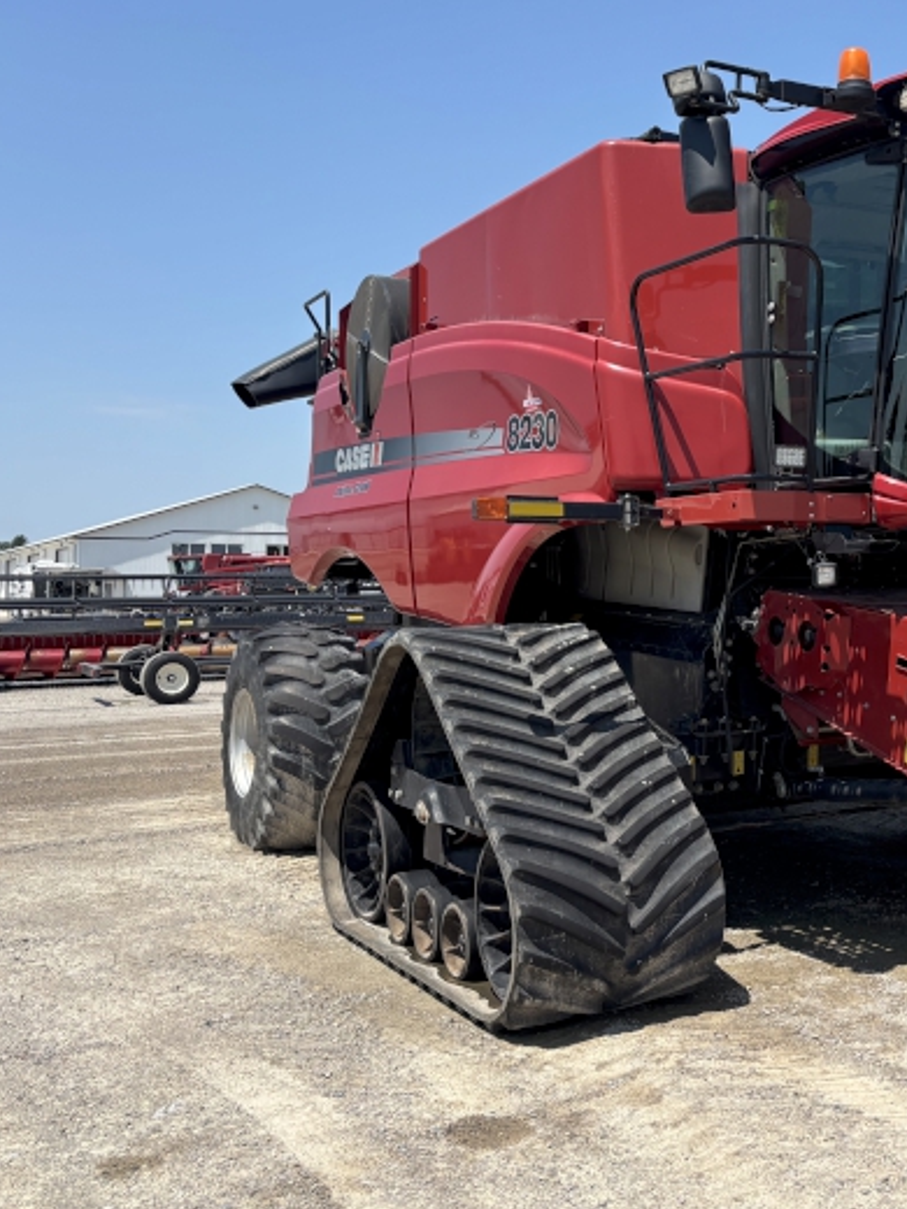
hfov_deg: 34.3
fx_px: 1397
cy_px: 544
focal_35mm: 40
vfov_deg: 46.7
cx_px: 788
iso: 50
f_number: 1.6
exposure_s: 1/3021
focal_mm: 5.96
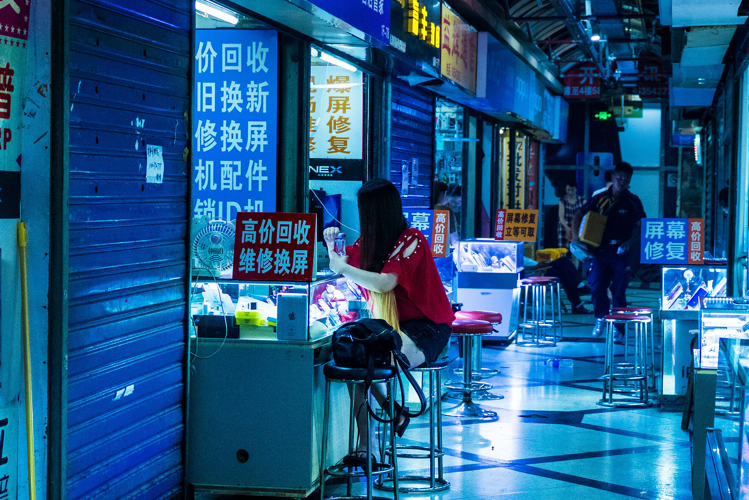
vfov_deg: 17.9
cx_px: 377
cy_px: 218
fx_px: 1581
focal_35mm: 76
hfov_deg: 26.6
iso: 4000
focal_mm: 37.4
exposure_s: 1/210
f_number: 3.6
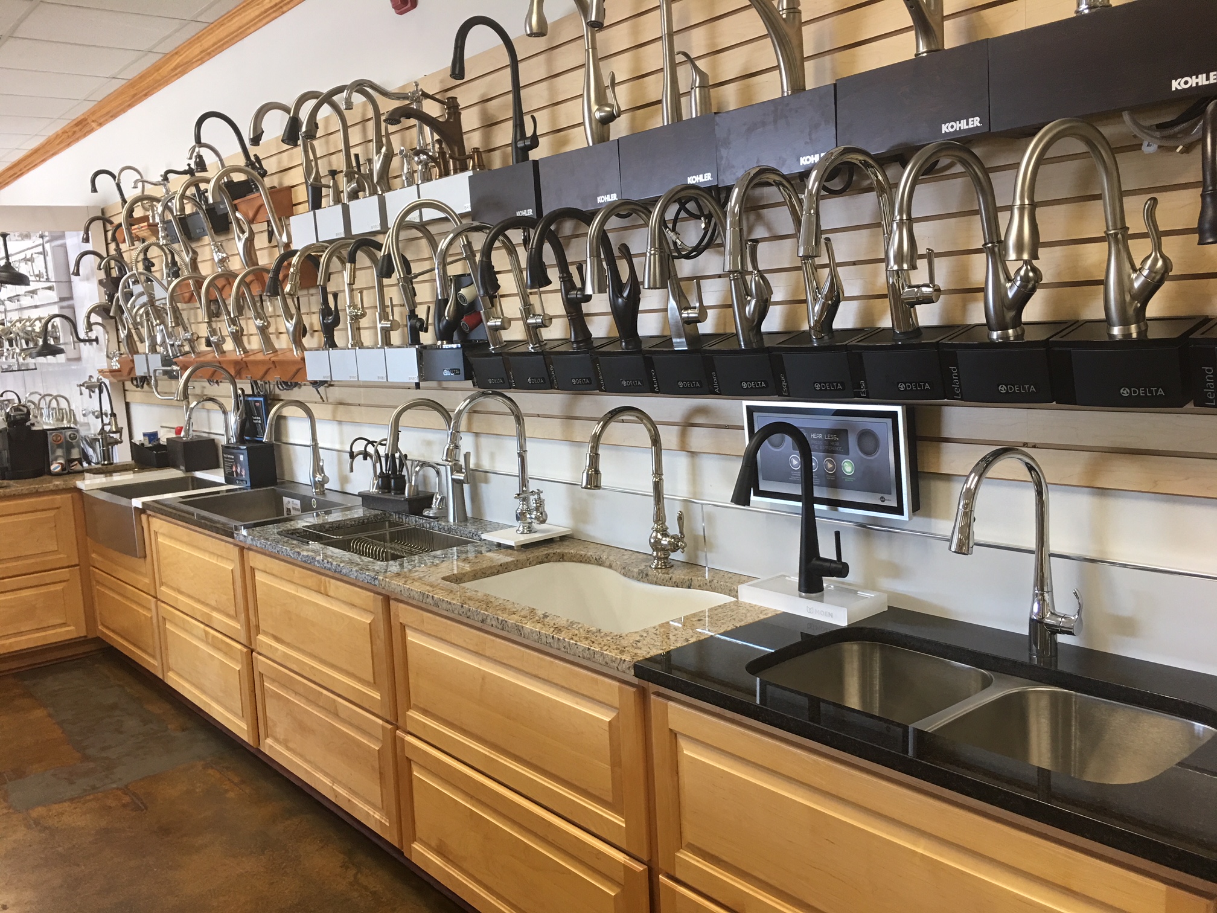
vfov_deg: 48.2
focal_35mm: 29
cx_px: 608
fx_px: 1020
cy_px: 456
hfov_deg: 61.7
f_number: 2.2
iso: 32
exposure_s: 1/15
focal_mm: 4.15
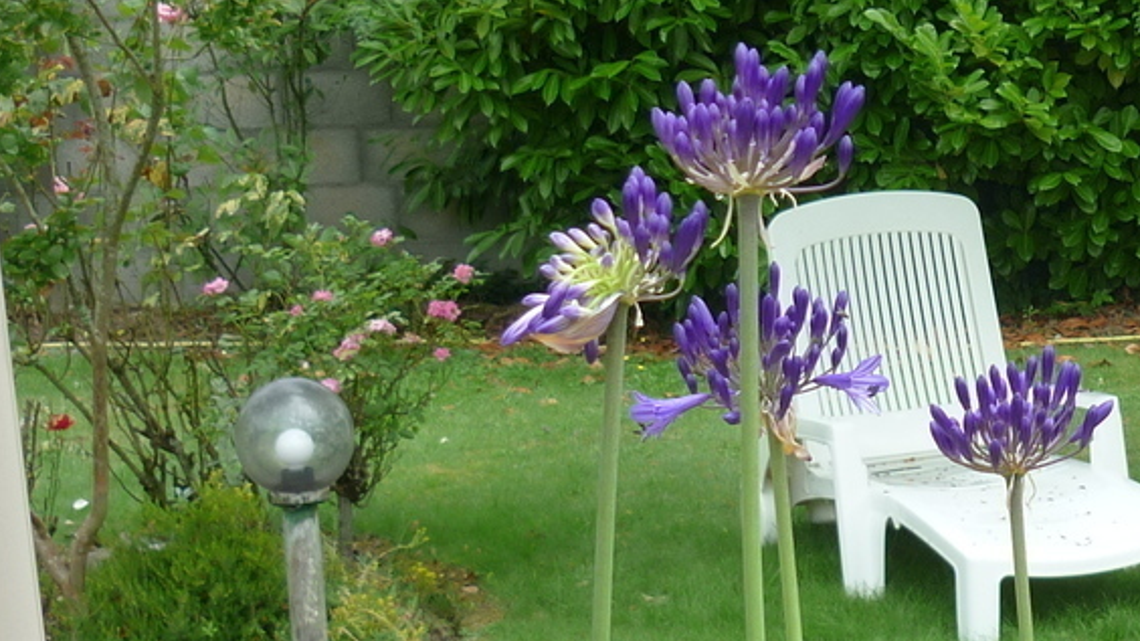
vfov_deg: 12.5
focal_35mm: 97
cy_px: 352
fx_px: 2932
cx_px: 1015
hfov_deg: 21.5
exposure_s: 1/400
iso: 80
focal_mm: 6.4
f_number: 3
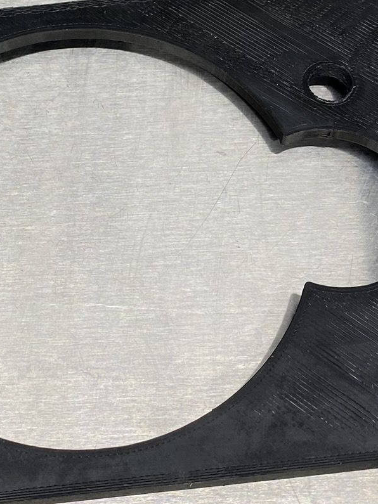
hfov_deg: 21.7
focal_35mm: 67
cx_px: 85
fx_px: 976
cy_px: 161
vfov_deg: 28.7
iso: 100
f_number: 1.8
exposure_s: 1/120
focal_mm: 4.25
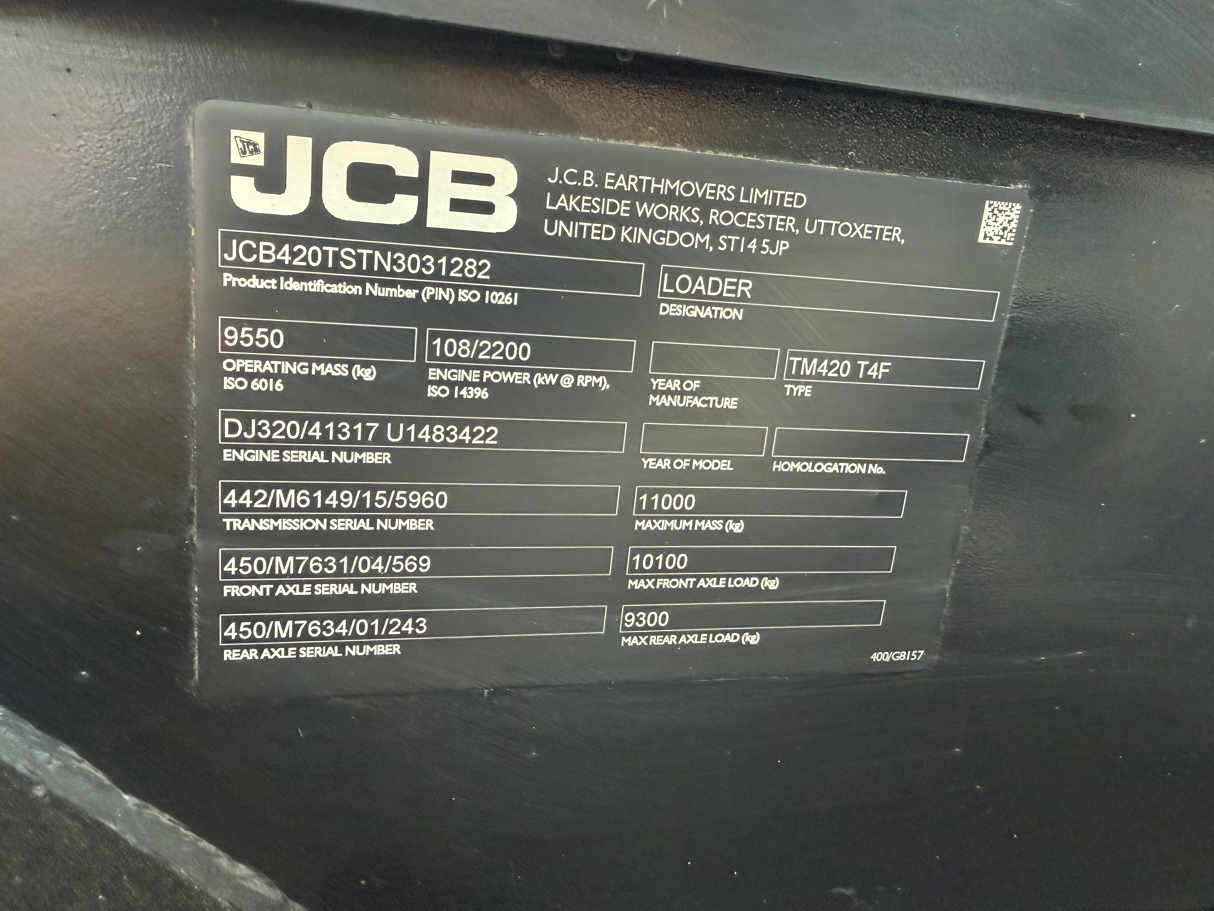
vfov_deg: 56.8
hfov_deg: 71.6
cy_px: 456
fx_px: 842
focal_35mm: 24
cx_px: 607
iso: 320
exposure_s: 1/110
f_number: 2.2
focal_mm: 2.22
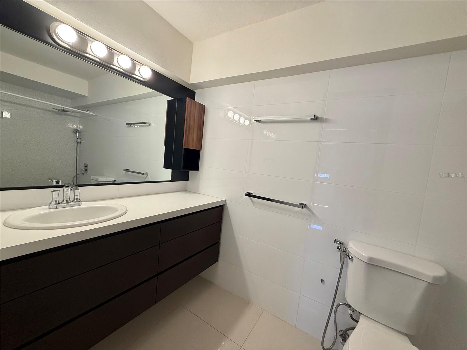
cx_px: 234
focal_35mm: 14
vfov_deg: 85.7
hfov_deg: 102.1
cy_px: 175
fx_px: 189
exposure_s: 1/120
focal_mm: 2.22
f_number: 2.2
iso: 125
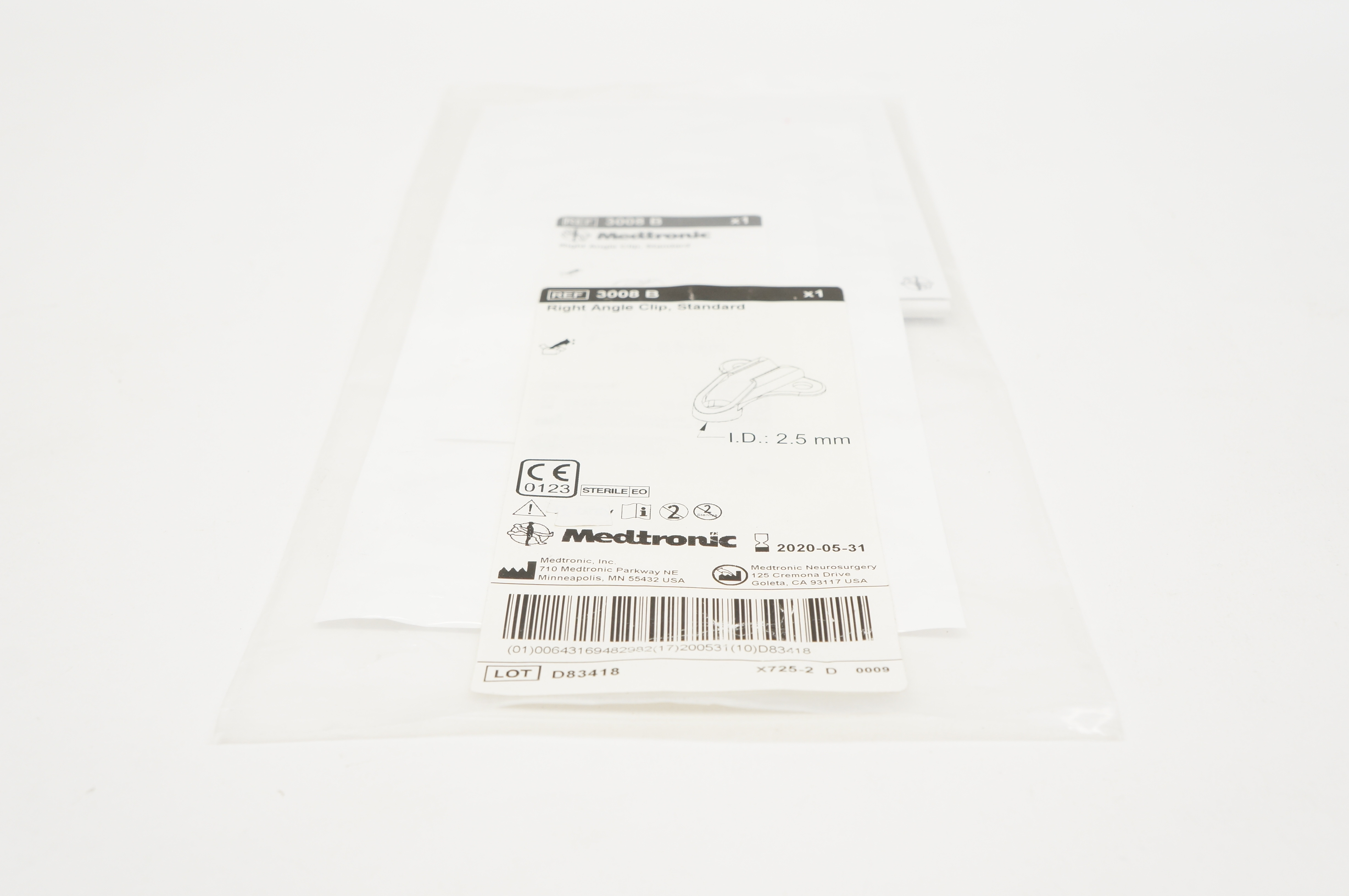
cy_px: 448
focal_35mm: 39
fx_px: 1460
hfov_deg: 49.6
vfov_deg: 34.1
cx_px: 674
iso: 400
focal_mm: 26
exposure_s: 1/50
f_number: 6.3
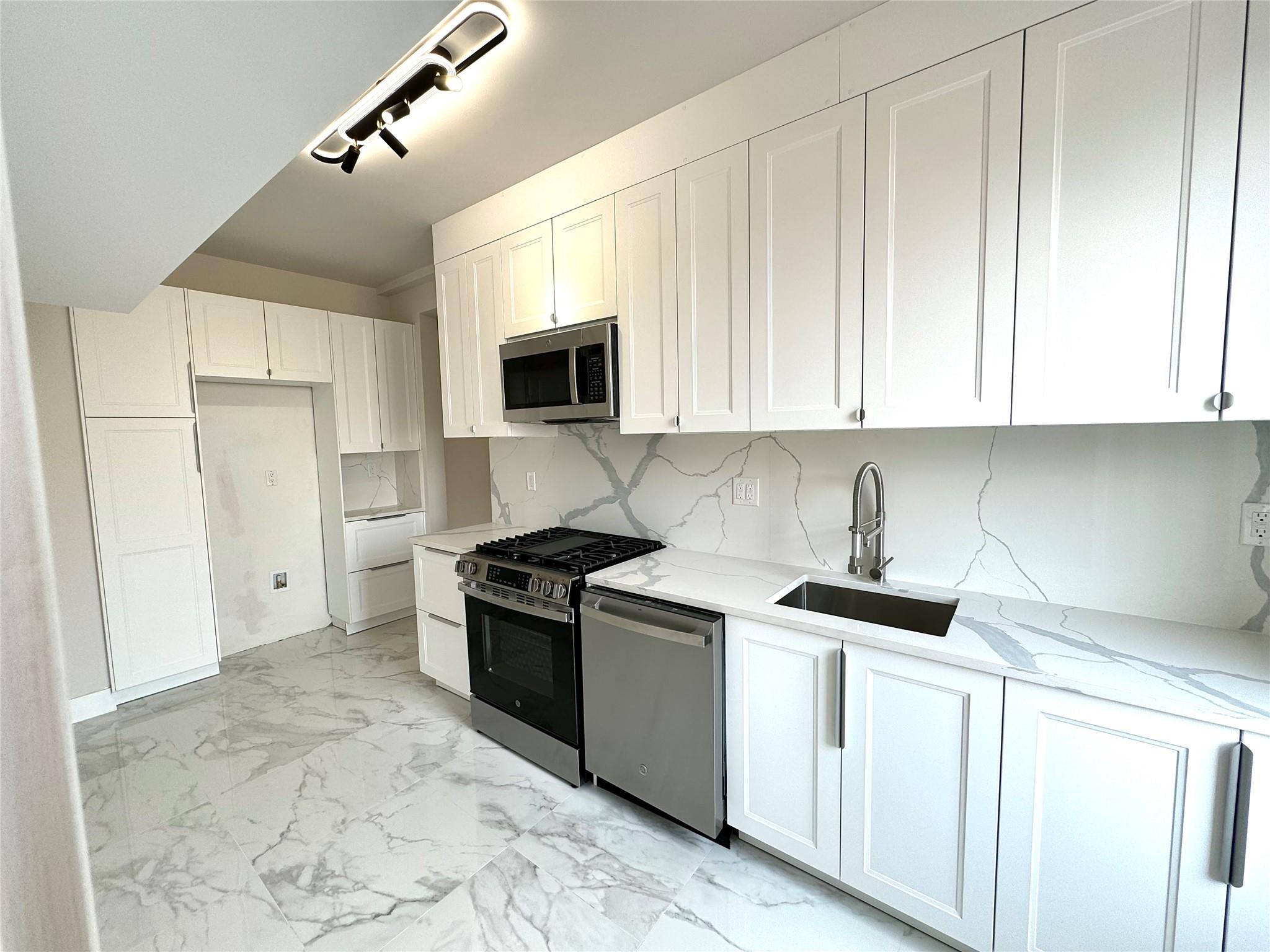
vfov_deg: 85.7
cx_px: 635
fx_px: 514
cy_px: 476
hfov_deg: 102.1
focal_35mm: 14
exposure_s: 1/99
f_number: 2.2
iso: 50
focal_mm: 2.22
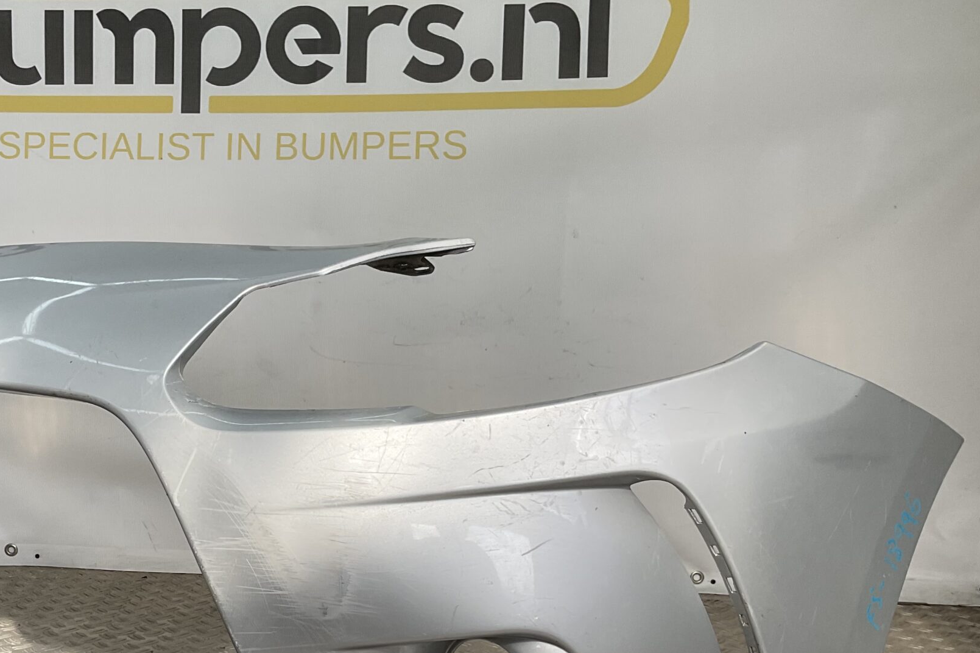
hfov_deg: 40.2
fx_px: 1306
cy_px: 476
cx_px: 270
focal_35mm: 48
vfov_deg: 27.7
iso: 16
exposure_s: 1/519
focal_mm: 3
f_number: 1.8
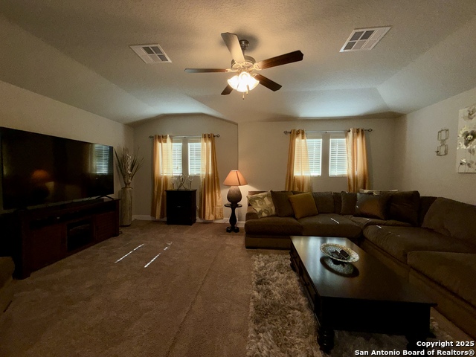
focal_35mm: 14
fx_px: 193
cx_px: 238
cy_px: 178
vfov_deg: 85.7
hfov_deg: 102.1
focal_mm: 2.22
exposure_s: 1/60
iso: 50
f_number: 2.2
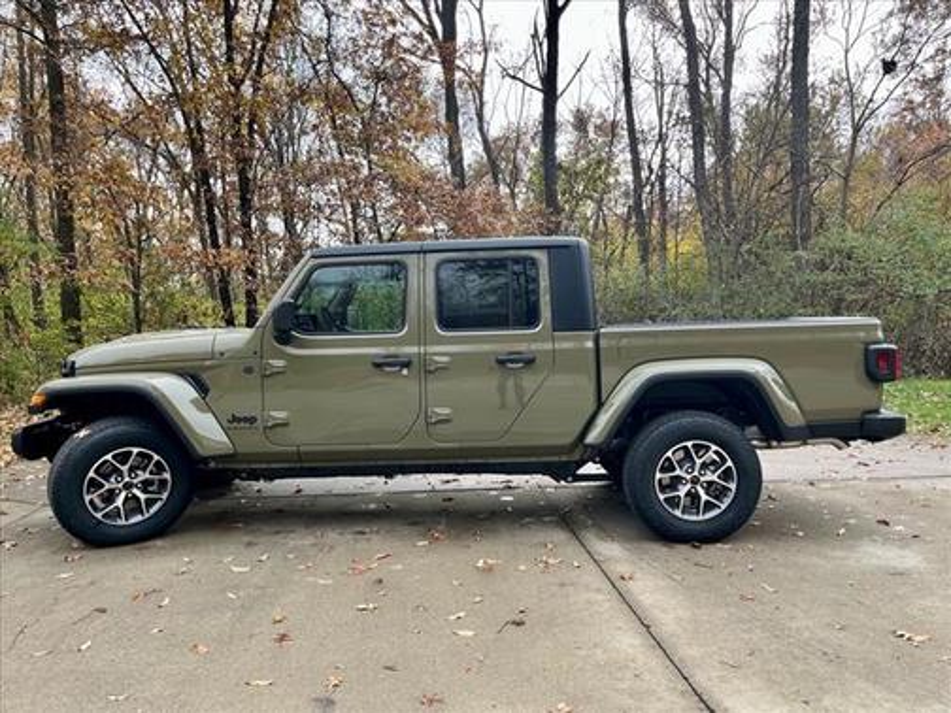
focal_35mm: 26
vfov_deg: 53.1
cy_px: 356
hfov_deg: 67.3
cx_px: 476
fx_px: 714
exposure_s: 1/793
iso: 50
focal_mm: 5.1
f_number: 1.6
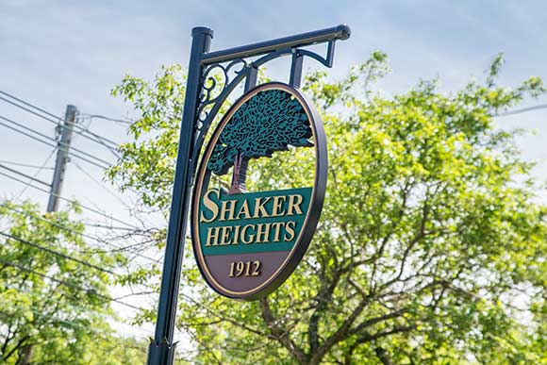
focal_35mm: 70
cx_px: 274
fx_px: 1064
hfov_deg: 28.8
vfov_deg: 19.5
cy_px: 182
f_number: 4.8
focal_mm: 70
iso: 200
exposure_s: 1/1500
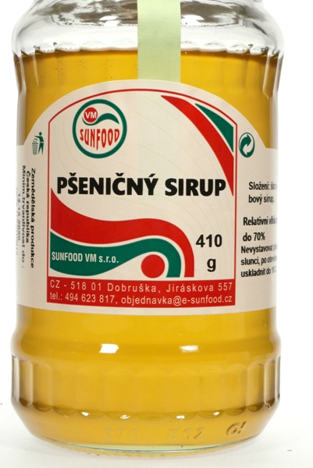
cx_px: 142
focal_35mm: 100
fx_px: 1302
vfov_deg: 20.4
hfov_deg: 13.7
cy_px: 195
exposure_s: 1/50
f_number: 16
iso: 800
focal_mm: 34
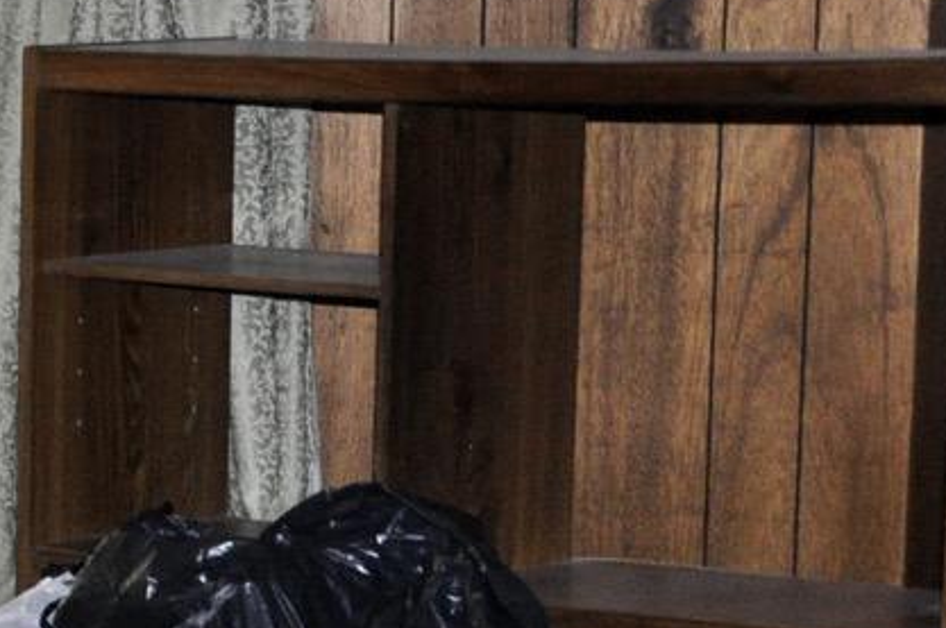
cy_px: 601
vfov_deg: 7.7
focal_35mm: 177
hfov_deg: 10.4
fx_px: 4646
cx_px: -1107
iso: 800
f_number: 3.8
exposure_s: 1/60
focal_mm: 24
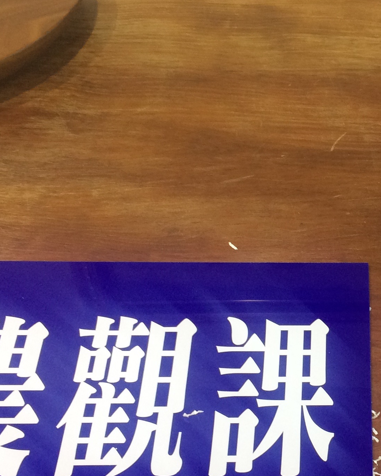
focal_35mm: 68
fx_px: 959
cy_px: 291
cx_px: 401
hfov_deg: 21.5
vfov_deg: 27.8
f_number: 2.2
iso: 100
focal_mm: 4.15
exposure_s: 1/30
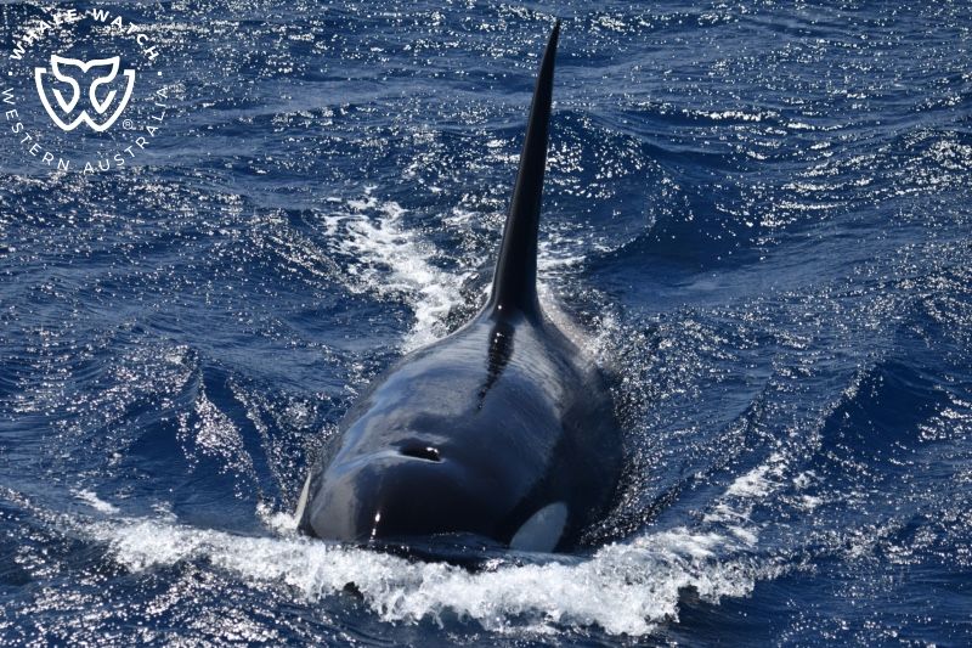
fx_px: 8098
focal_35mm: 300
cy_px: 324
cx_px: 486
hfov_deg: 6.9
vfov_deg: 4.6
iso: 900
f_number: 5.6
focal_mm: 300
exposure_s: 1/8000
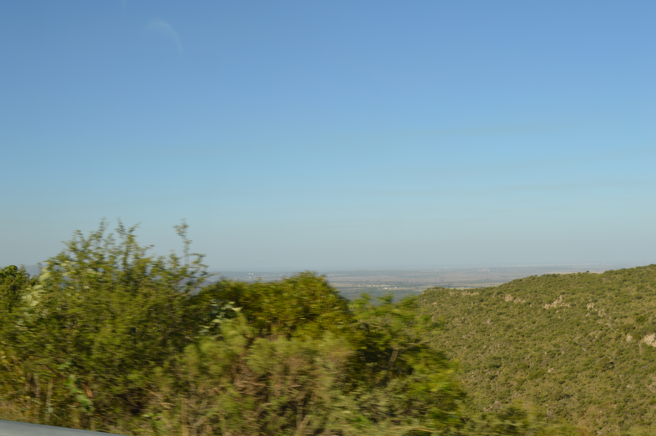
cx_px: 328
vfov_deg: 30.8
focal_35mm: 44
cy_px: 218
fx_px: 792
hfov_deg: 45.0
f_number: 7.1
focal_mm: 29
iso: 100
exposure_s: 1/200
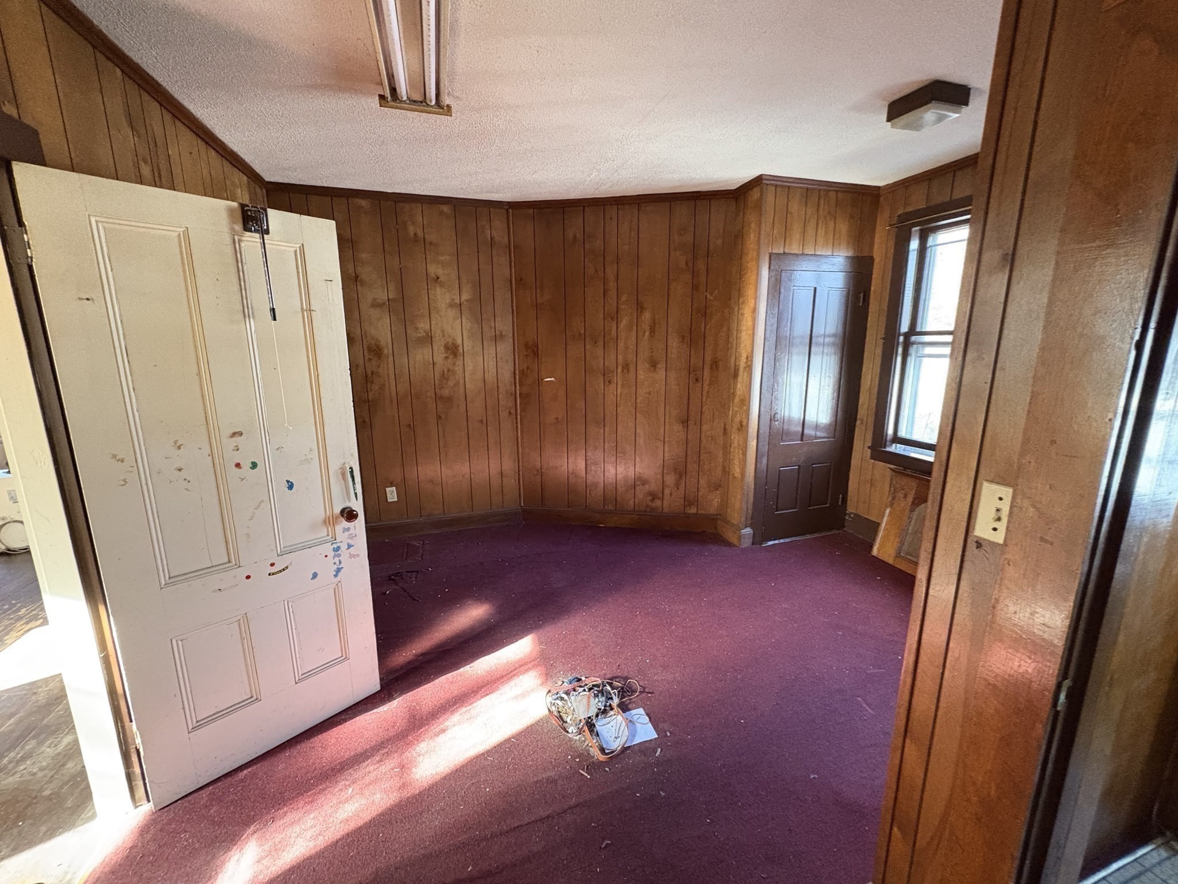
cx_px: 589
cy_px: 442
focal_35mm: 14
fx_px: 476
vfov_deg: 85.7
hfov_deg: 102.1
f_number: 2.2
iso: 1000
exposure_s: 1/59
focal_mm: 2.22
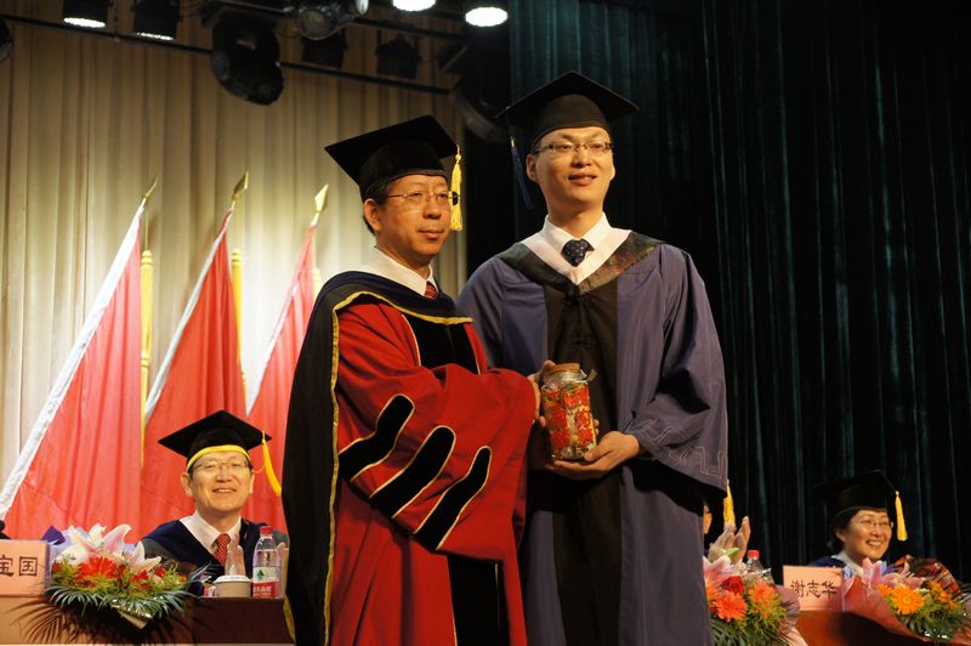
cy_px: 323
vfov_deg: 20.1
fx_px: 1819
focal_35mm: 68
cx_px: 486
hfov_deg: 29.9
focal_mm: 45
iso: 1600
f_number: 4.5
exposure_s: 1/200
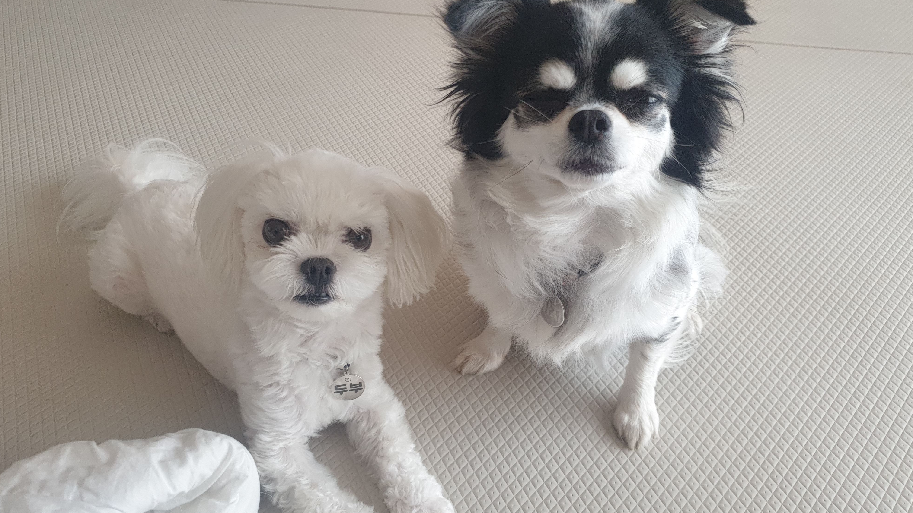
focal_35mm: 29
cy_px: 266
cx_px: 453
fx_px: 702
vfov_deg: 40.2
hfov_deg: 66.1
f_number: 1.5
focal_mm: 4.3
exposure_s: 1/60
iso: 80
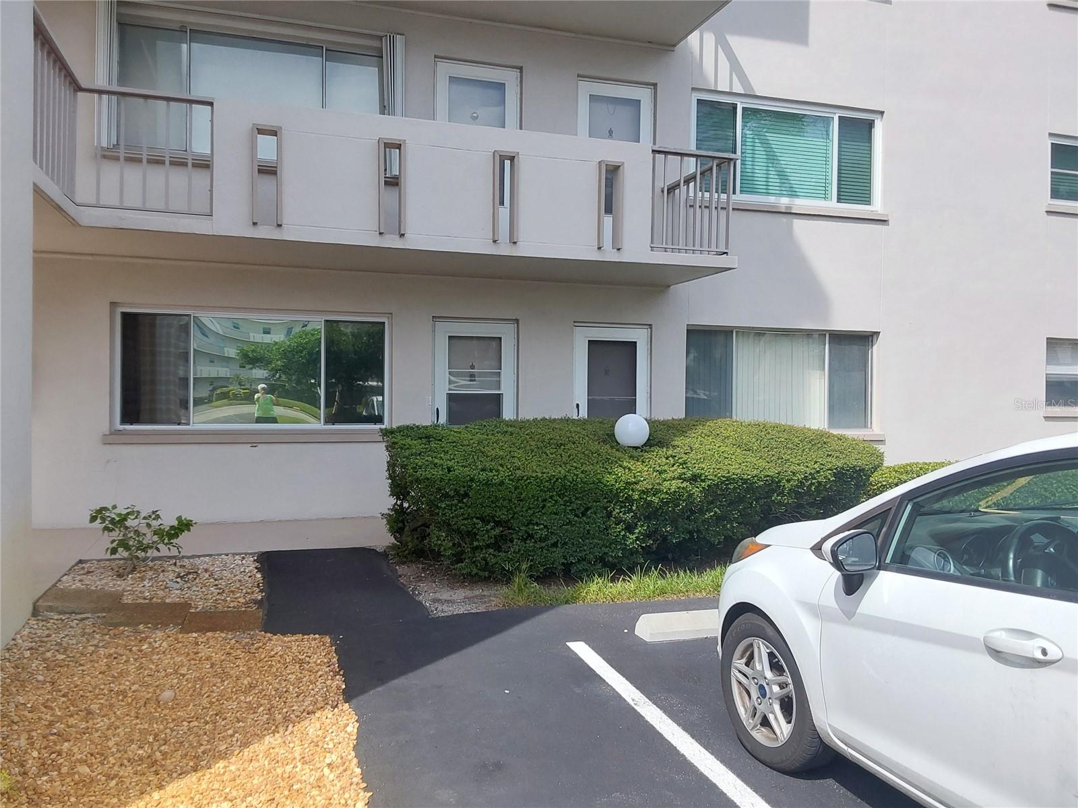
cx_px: 539
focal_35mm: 28
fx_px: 872
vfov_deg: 49.7
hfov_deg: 63.4
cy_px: 404
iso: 50
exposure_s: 1/1257
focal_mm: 2.91
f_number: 1.9
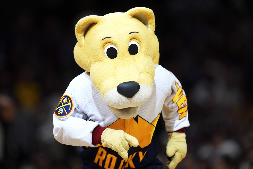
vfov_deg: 3.4
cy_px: 84
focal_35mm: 400
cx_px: 126
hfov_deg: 5.2
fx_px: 2811
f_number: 3.2
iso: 5000
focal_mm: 400
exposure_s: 1/2000
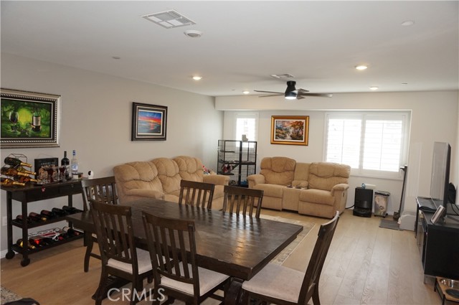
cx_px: 230
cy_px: 152
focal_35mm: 24
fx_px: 306
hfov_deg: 73.8
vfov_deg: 53.0
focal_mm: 16
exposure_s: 1/160
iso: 640
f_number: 4
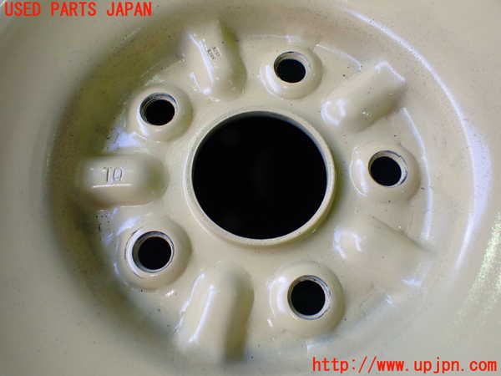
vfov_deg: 46.8
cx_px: 250
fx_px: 434
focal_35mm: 30
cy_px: 188
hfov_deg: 60.0
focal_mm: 5.4
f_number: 2.3
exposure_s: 1/125
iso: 160
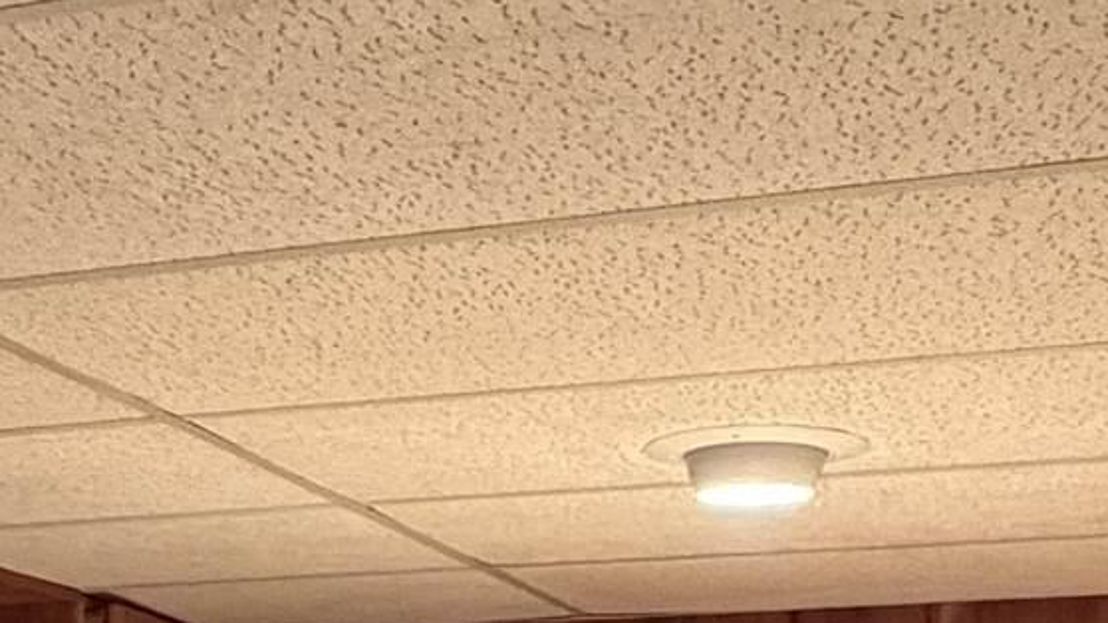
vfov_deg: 12.1
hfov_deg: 25.0
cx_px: 284
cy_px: 1395
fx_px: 2468
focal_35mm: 84
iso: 500
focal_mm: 2.22
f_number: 2.2
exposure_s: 1/60
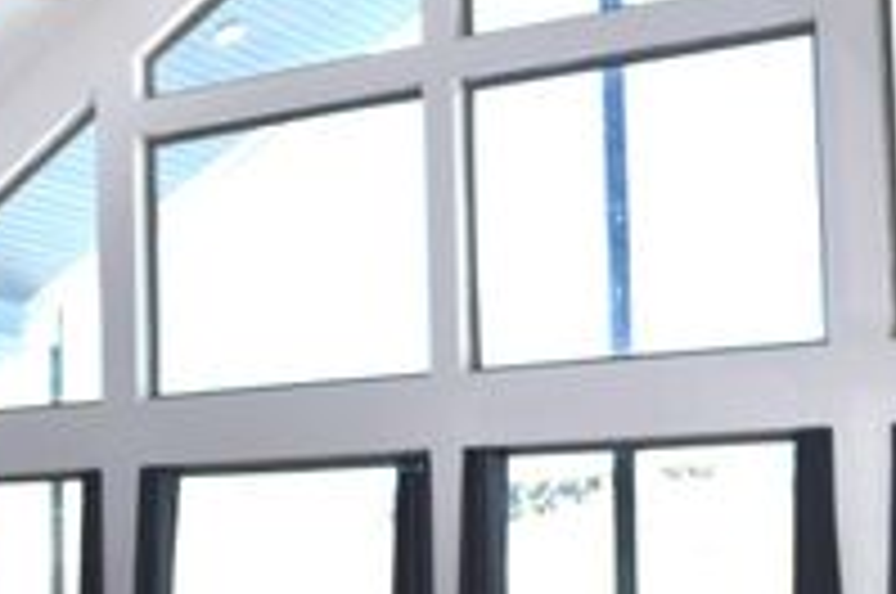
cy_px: 497
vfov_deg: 19.7
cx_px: 266
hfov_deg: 29.4
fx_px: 1690
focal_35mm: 68
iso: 125
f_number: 4
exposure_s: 1/125
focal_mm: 18
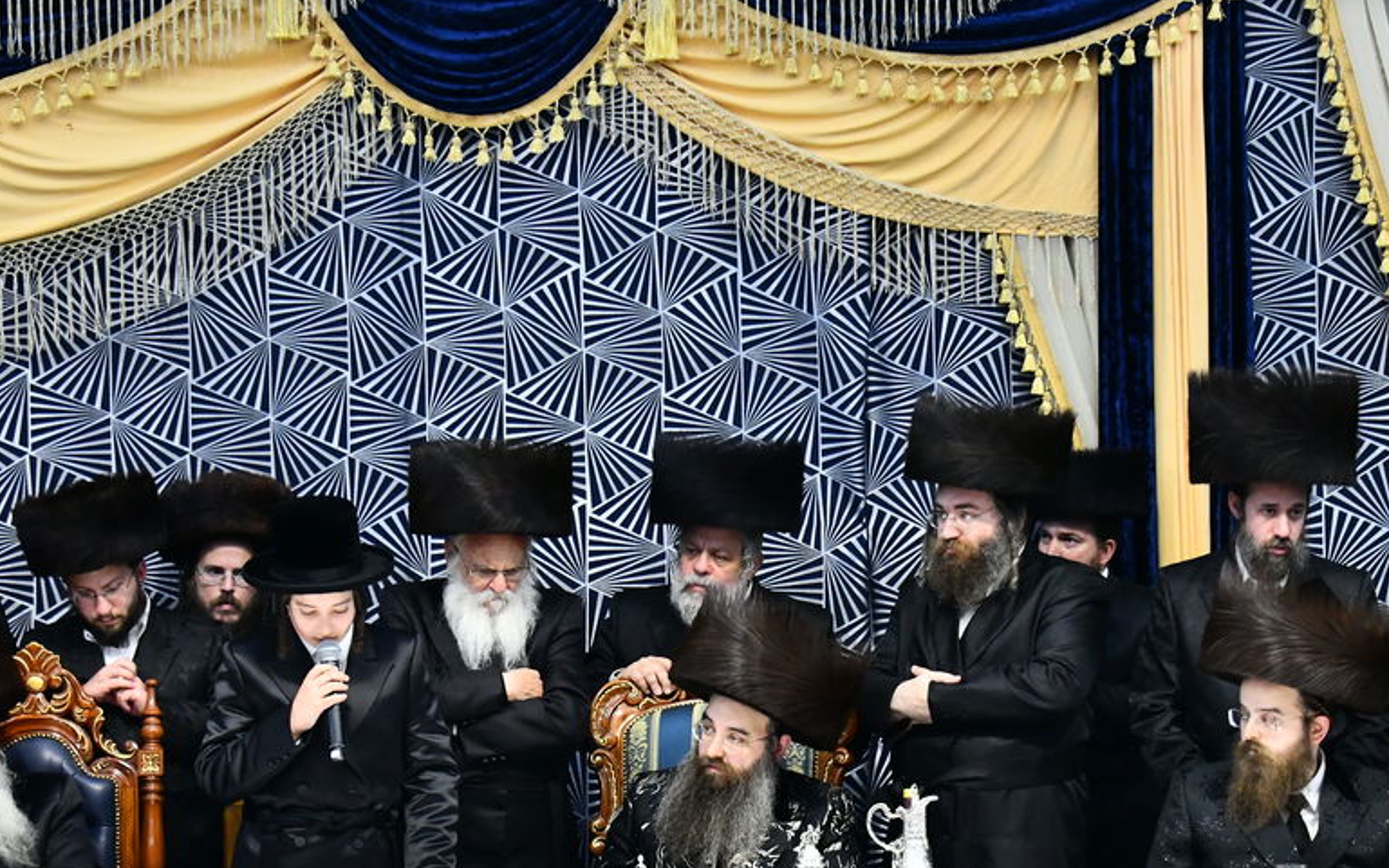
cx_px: 760
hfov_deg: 23.3
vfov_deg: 14.6
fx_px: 3370
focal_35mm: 89
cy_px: 737
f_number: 5.6
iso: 2000
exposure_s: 1/160
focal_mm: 48
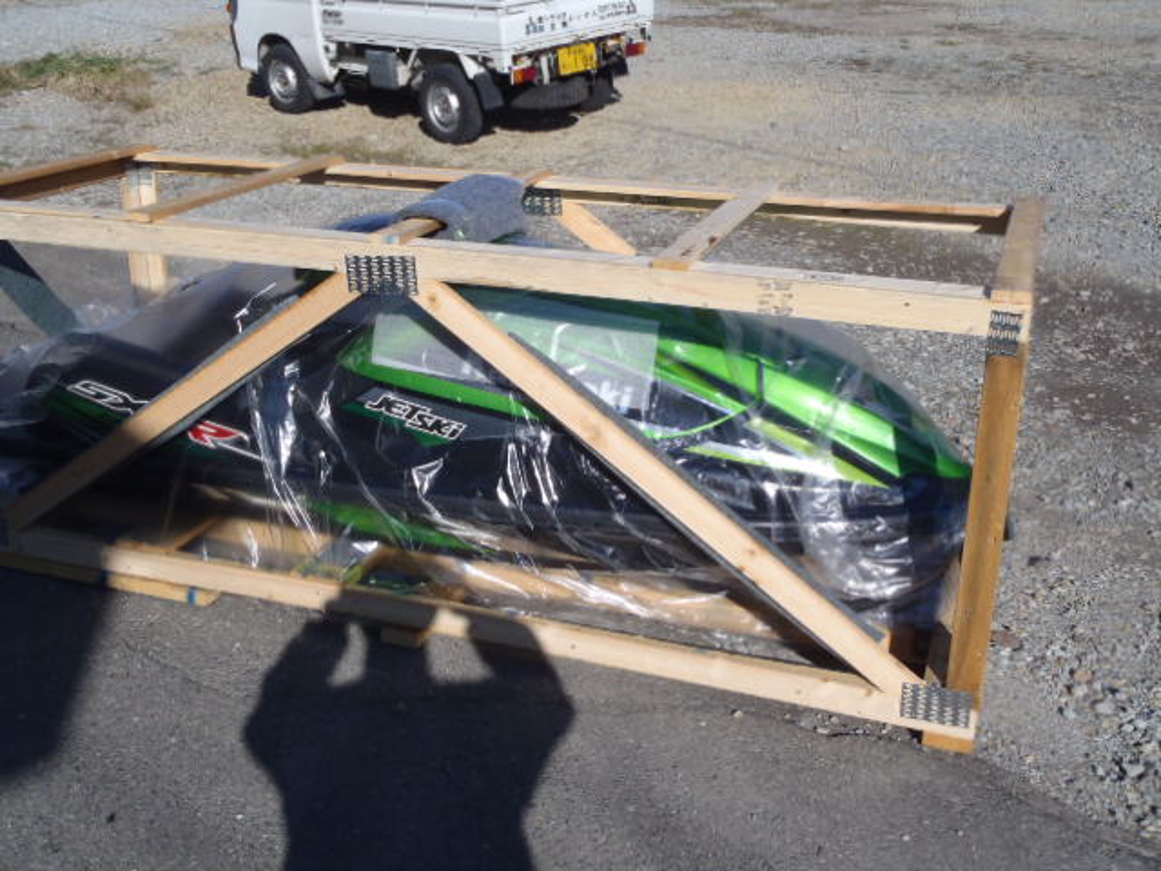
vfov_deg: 37.7
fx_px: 1274
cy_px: 436
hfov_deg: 49.0
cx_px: 580
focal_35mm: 38
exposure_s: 1/640
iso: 80
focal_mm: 6.83
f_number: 4.6
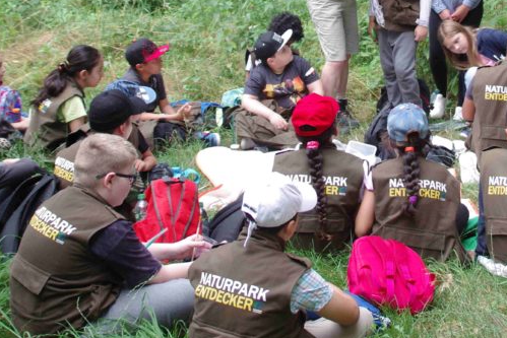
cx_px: 347
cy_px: -2
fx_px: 1127
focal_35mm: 80
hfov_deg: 25.2
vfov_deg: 16.7
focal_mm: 26
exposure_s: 1/50
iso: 100
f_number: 4
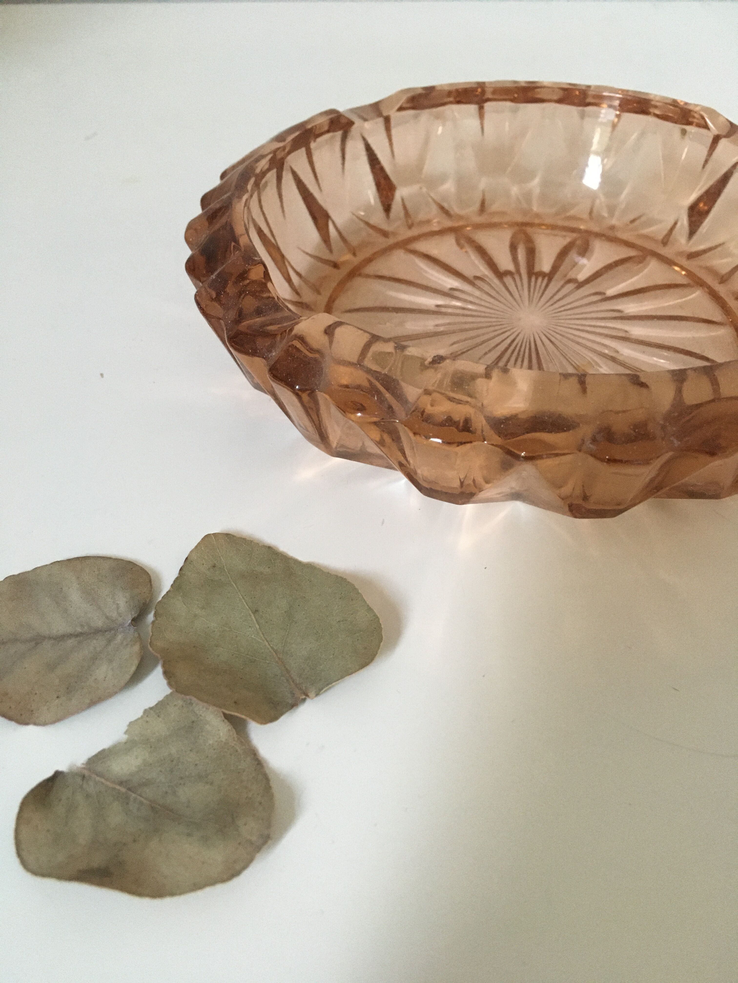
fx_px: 824
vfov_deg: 61.7
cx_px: 369
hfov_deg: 48.2
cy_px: 492
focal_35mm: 29
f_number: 2.2
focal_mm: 4.15
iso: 200
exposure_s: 1/17
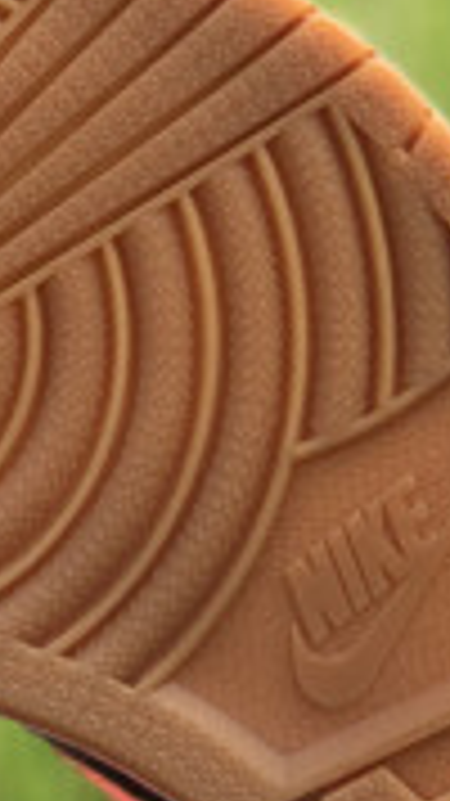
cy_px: 673
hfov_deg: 5.1
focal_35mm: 235
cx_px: -194
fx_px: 4990
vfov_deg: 9.2
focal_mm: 6
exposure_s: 1/120
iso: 20
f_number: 2.4
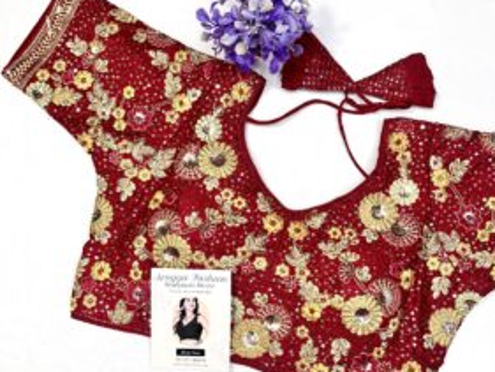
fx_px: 529
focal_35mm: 37
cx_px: 261
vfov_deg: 38.7
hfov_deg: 50.1
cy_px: 205
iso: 50
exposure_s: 1/100
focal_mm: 5.1
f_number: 1.6
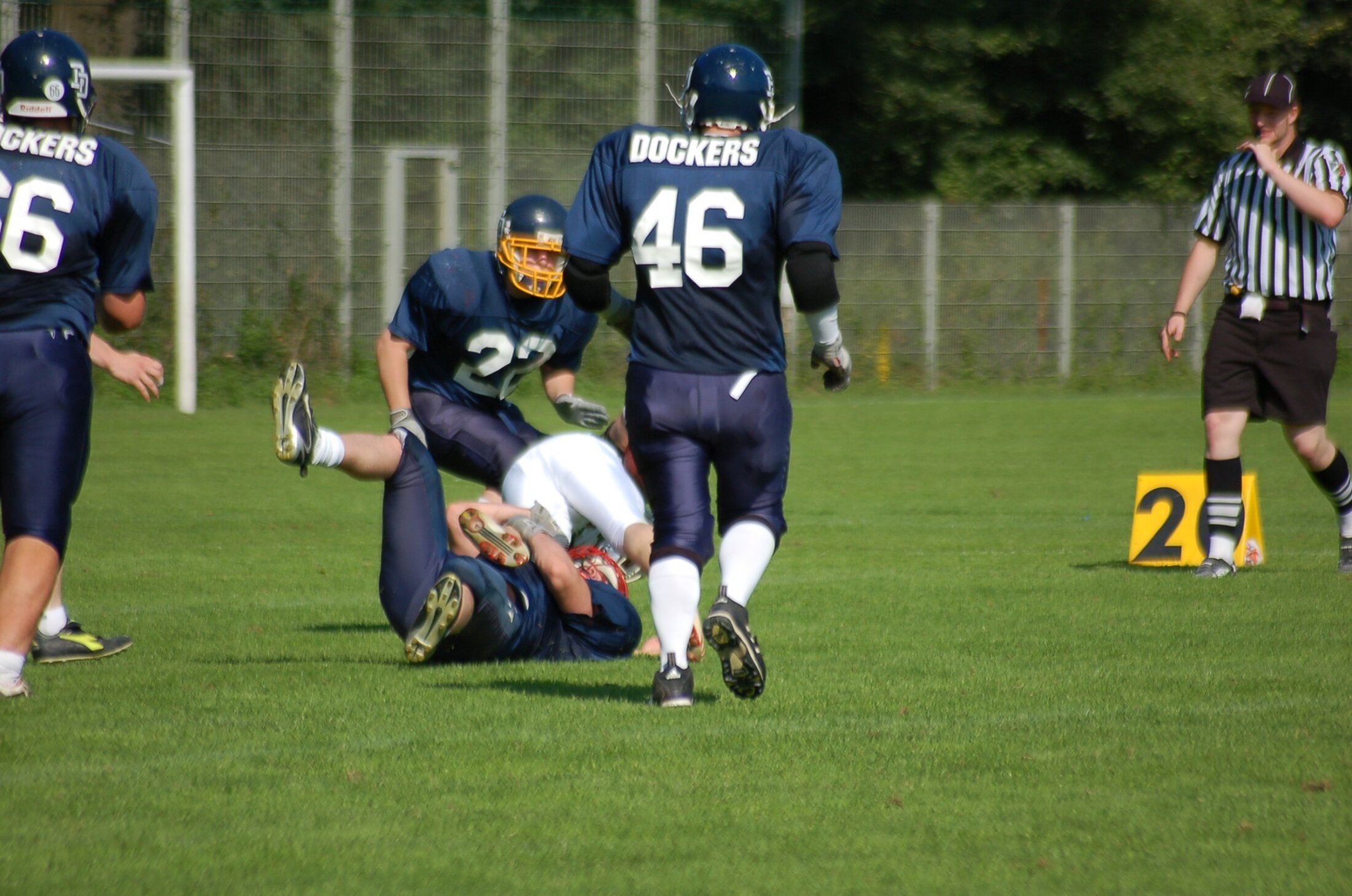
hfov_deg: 4.6
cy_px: 448
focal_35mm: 450
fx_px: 16868
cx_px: 676
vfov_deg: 3.0
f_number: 5.6
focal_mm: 300
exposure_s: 1/1000
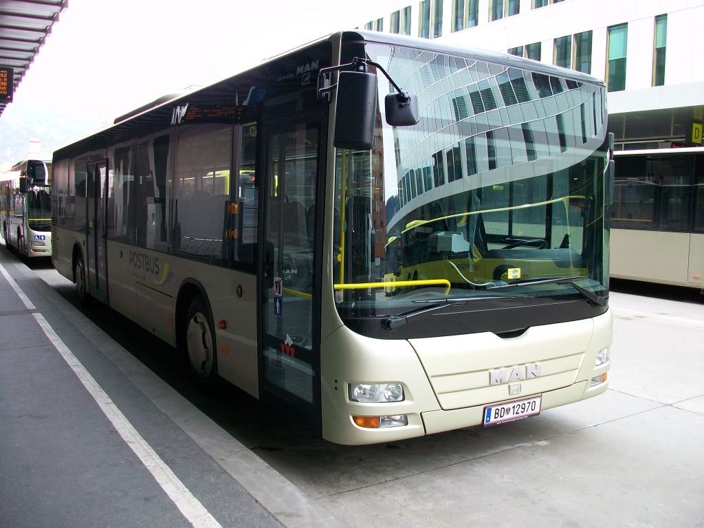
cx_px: 352
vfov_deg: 44.2
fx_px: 651
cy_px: 264
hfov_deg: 56.8
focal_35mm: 32
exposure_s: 1/100
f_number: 2.8
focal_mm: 5.7
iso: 64
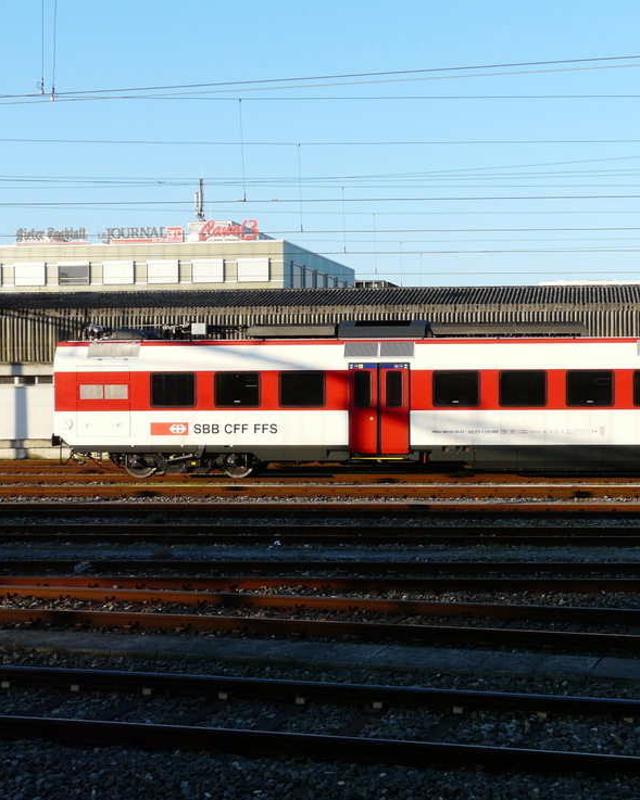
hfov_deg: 28.0
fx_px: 1256
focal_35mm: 53
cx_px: 515
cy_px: 406
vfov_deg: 35.4
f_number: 4.5
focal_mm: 6.5
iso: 100
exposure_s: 1/250
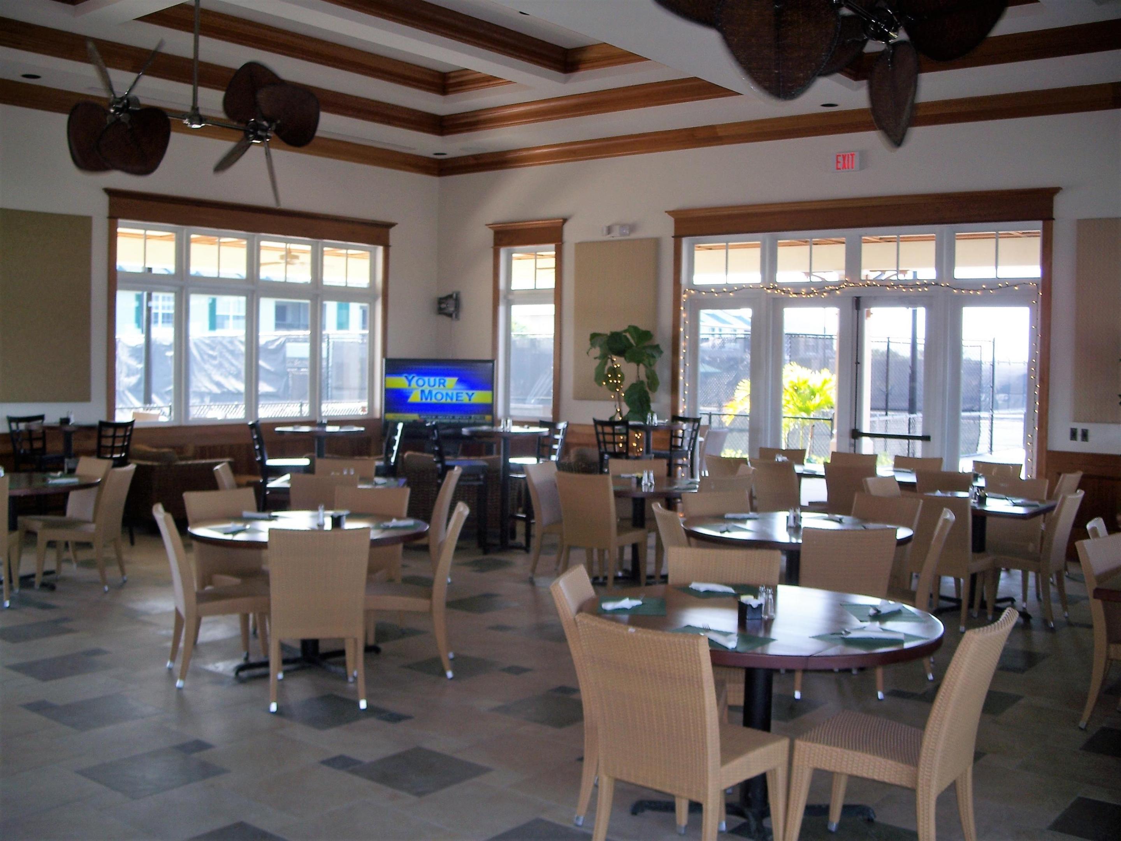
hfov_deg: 50.1
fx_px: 1198
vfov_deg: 38.7
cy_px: 420
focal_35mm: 37
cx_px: 560
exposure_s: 1/60
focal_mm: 7.8
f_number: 2.8
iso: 80
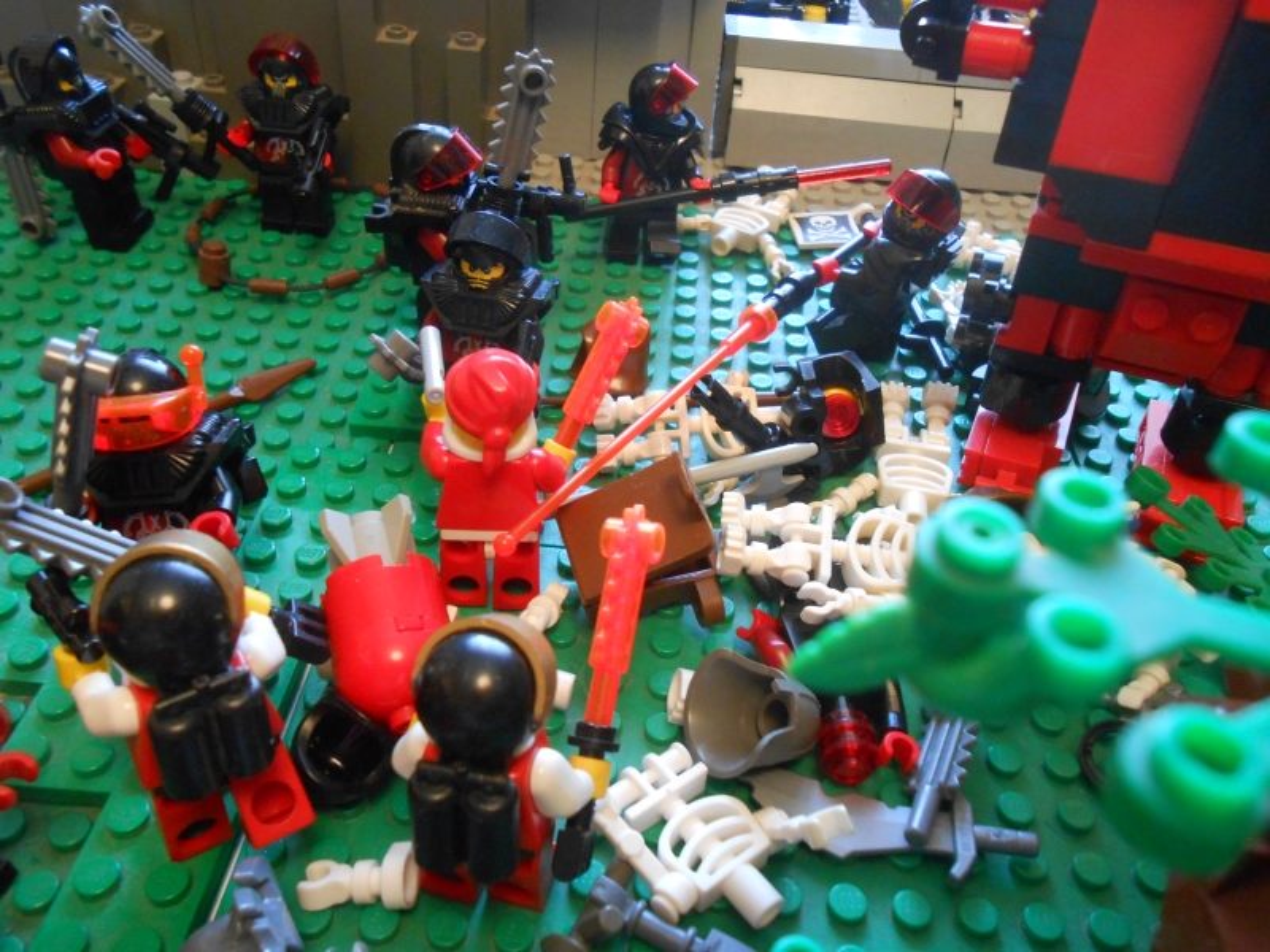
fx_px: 1101
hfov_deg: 60.0
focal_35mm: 30
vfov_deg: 46.8
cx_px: 635
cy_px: 476
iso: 400
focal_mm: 5.3
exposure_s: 1/3
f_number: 3.8
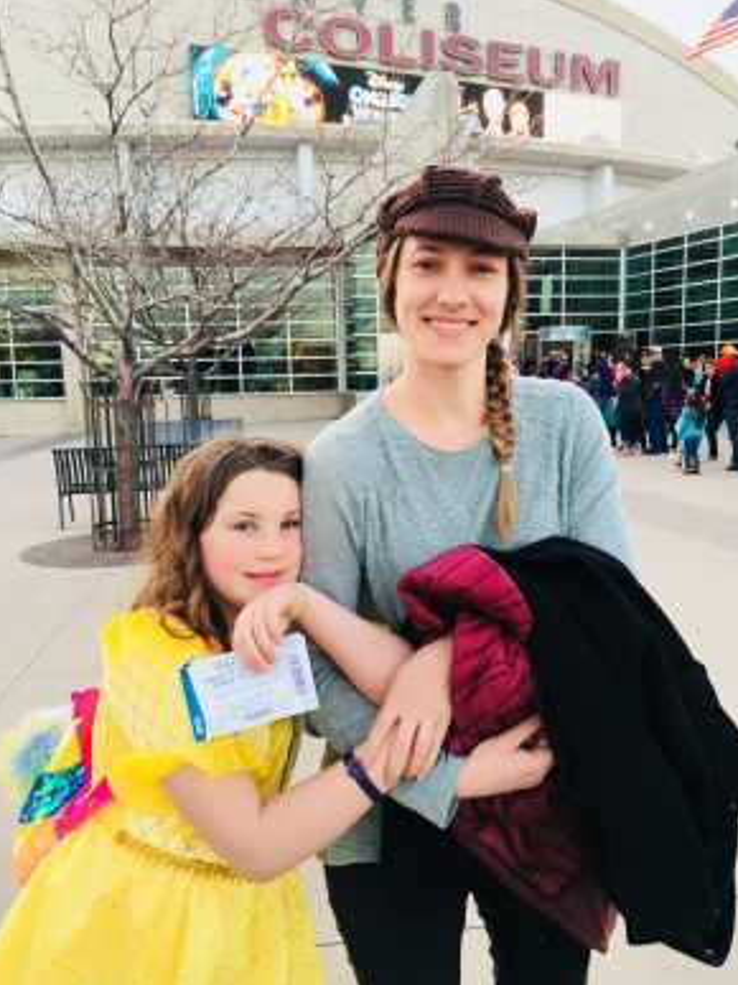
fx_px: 853
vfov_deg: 60.0
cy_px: 501
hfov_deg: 46.8
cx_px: 372
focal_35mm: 30
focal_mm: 4.15
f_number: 2.2
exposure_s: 1/30
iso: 25
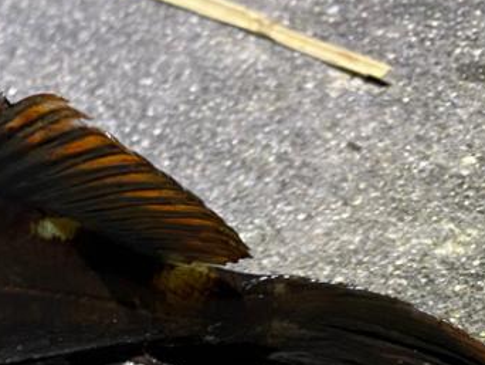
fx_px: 1066
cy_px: 447
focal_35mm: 76
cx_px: -125
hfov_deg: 23.1
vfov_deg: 18.3
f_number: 1.8
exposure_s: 1/70
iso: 125
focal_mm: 4.25
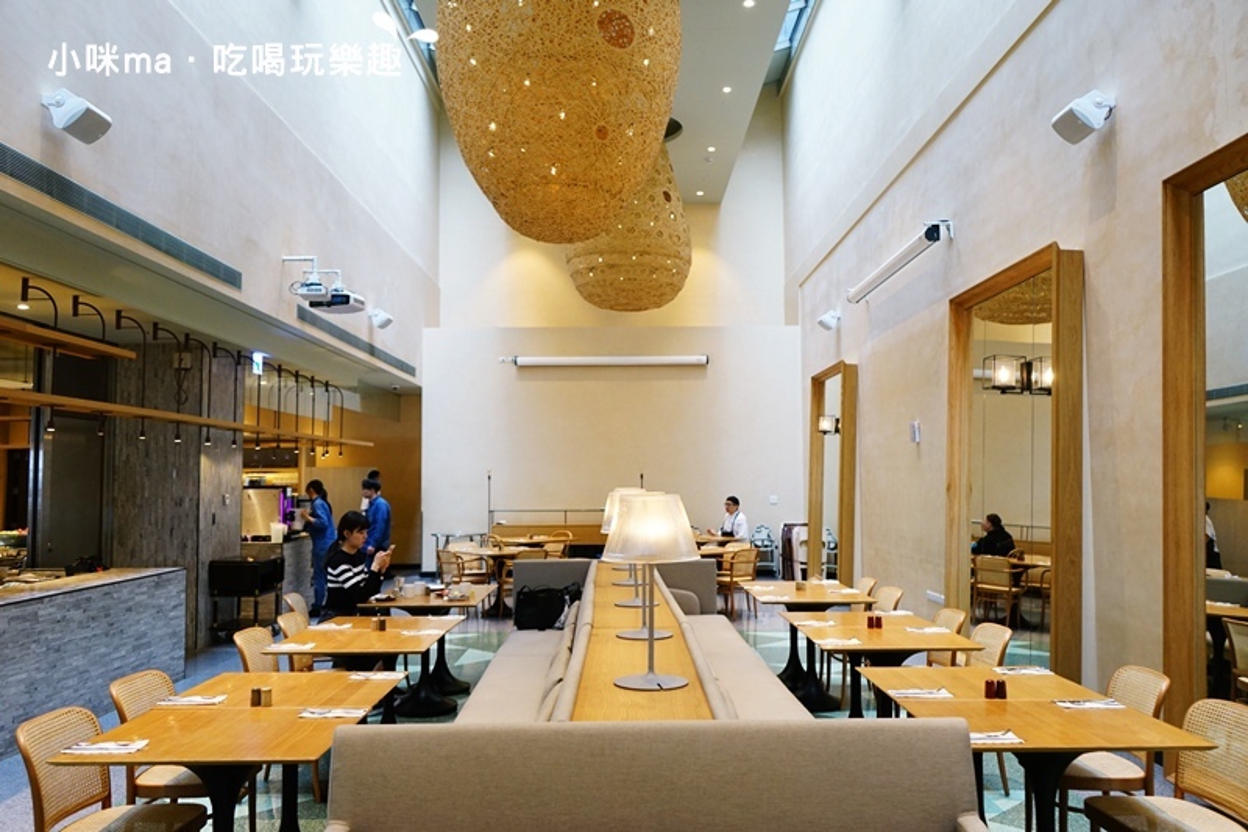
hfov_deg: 65.5
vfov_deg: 46.4
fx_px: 970
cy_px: 416
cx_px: 624
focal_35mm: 28
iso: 1250
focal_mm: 28
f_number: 3.5
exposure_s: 1/60
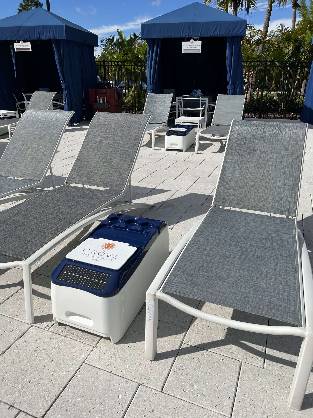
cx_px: 156
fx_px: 313
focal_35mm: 26
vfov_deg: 67.3
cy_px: 209
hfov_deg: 53.1
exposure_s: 1/8000
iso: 50
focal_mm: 5.7
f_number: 1.5
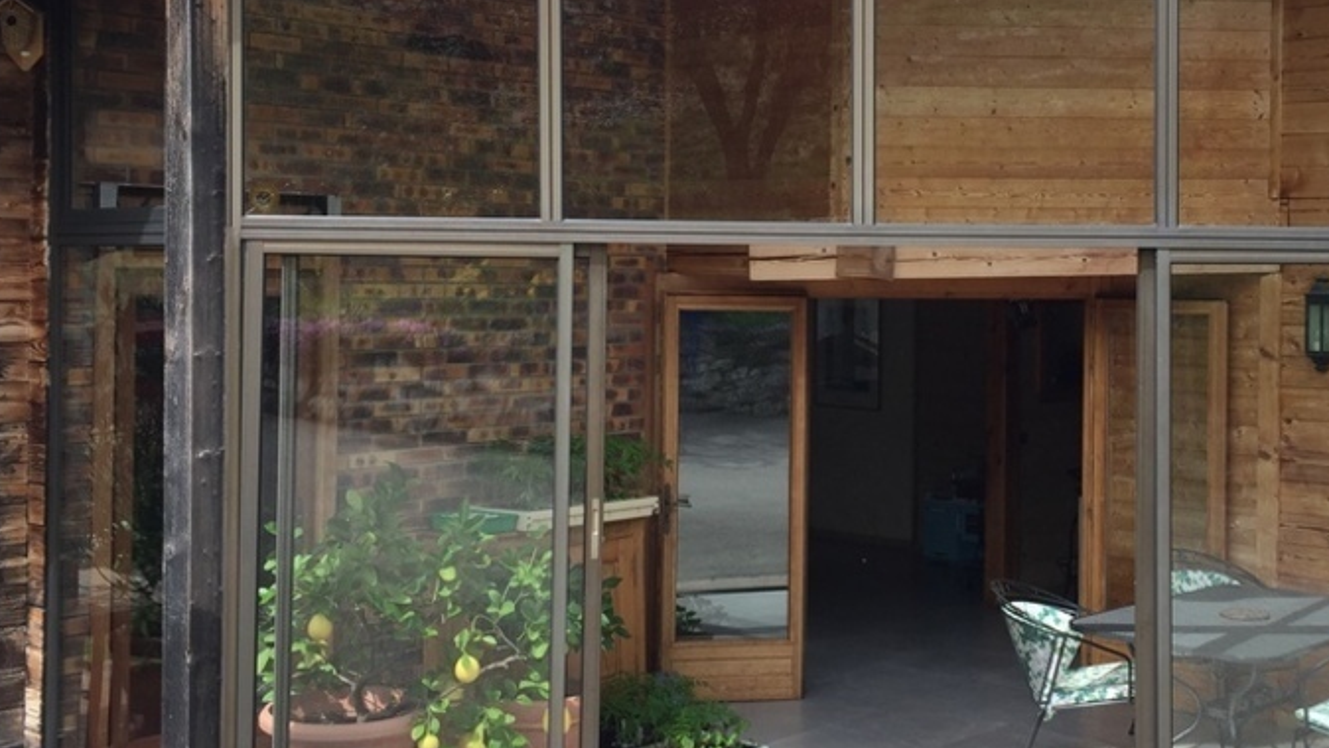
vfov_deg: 24.8
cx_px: 854
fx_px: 1691
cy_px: 276
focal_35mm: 48
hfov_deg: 42.5
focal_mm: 4.15
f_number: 2.2
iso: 32
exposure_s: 1/694
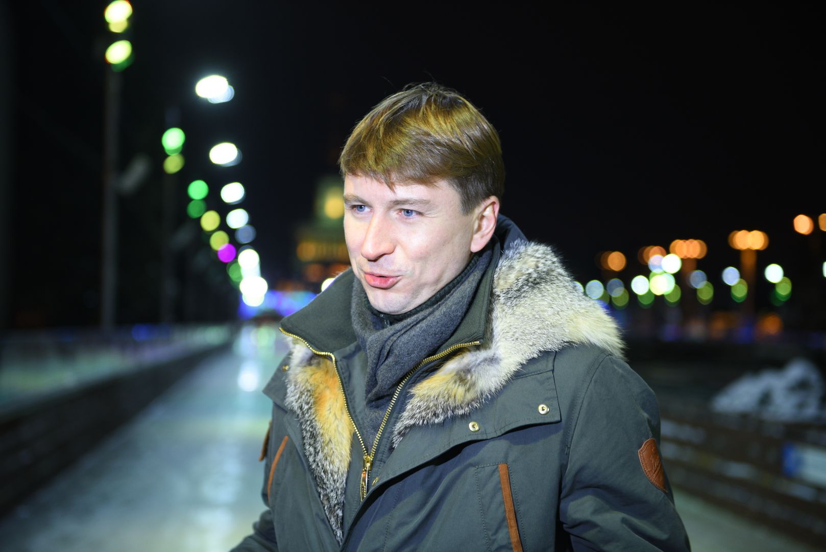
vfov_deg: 21.9
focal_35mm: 62
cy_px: 276
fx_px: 1423
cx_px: 413
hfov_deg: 32.4
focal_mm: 62
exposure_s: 1/160
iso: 800
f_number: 2.8
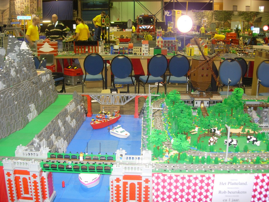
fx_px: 295
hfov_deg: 49.0
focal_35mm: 38
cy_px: 101
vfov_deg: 37.7
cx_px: 134
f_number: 2.8
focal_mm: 7.8
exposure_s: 1/7.1
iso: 81
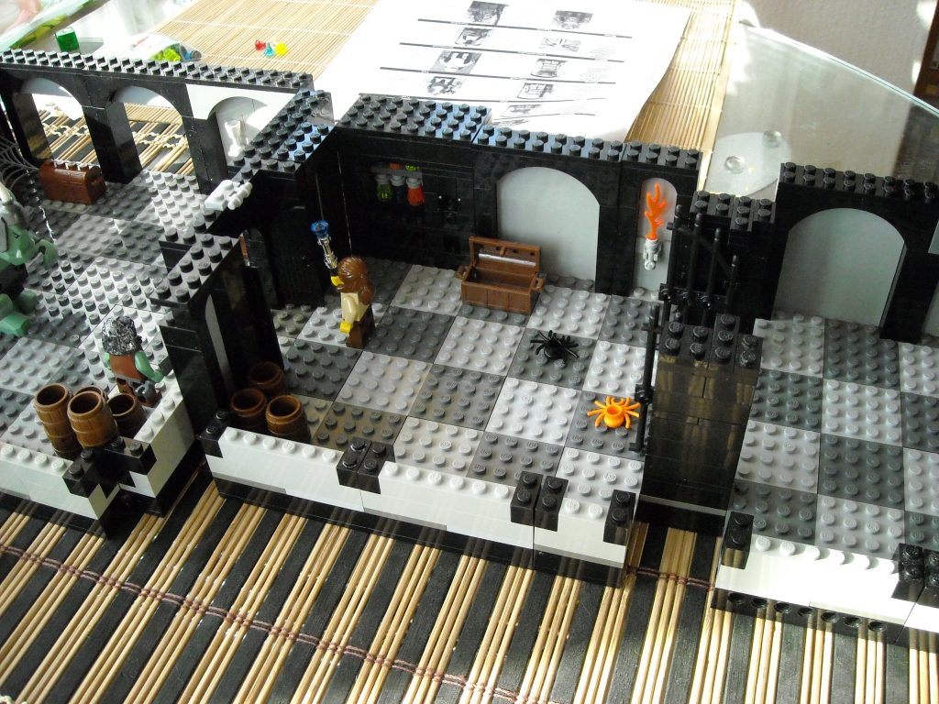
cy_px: 352
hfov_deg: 52.6
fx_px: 949
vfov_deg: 40.7
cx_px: 470
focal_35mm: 35
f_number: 2.8
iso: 455
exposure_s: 1/228
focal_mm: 5.7
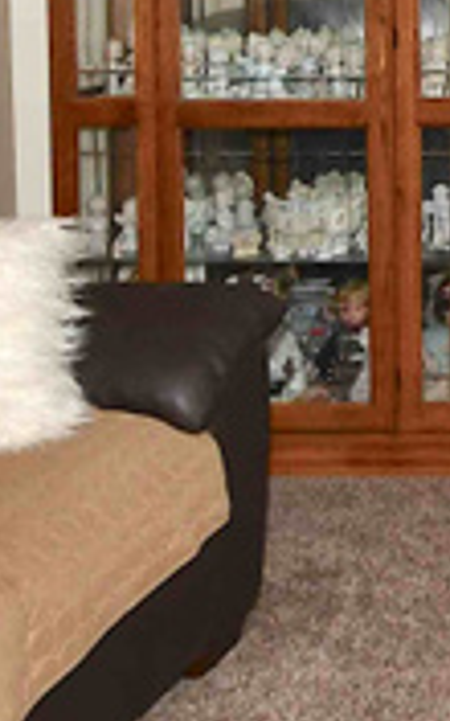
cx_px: 1027
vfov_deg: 22.1
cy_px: -59
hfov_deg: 12.2
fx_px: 1746
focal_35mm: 89
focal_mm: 10
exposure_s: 1/60
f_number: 7.1
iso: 1000
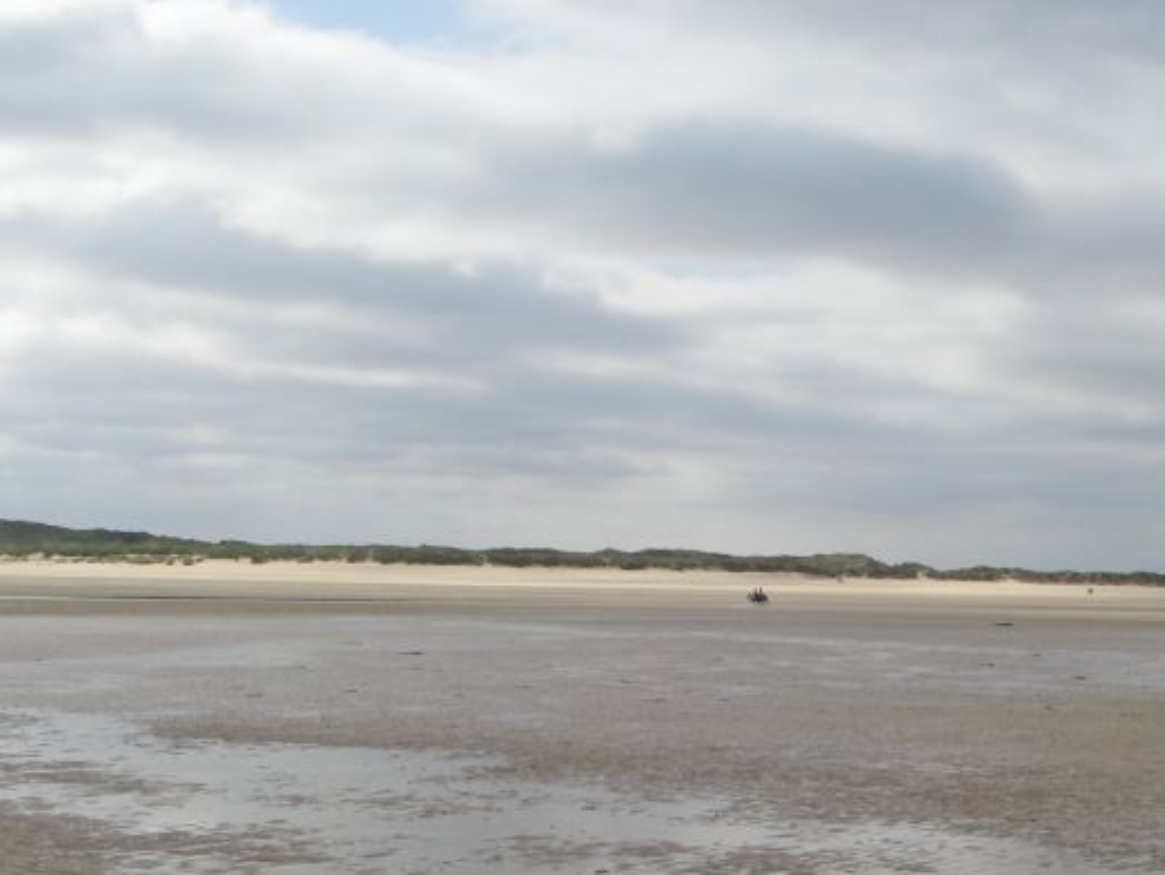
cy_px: 649
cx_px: 735
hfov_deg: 28.0
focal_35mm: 69
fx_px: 2324
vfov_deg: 21.2
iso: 64
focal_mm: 6.3
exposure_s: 1/320
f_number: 6.6
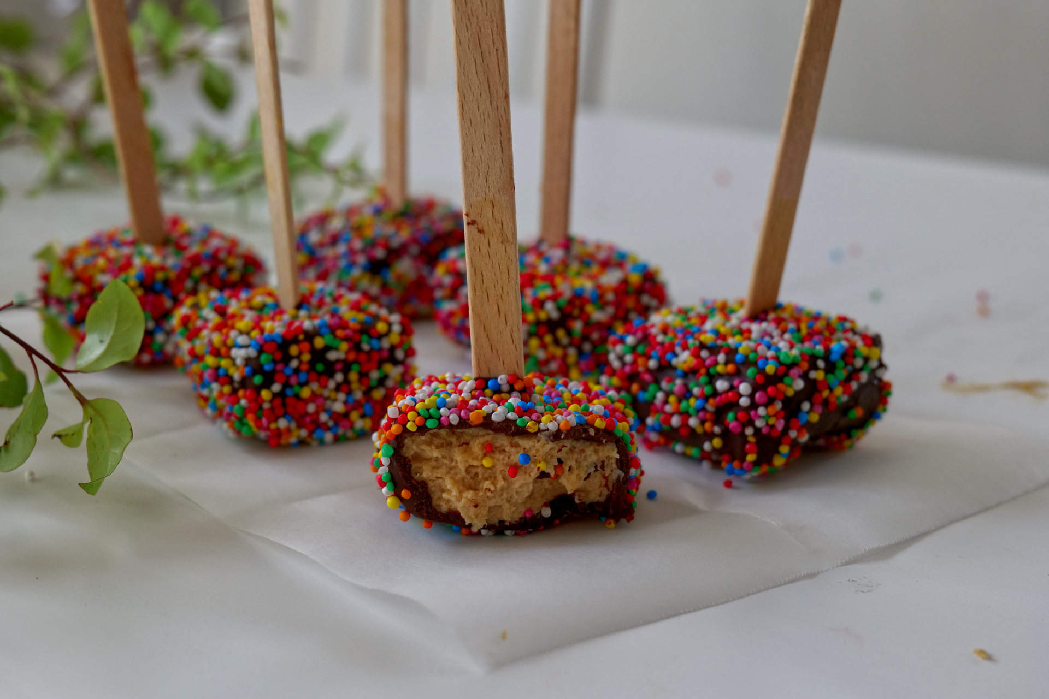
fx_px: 1573
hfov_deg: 36.9
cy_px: 350
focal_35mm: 54
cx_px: 524
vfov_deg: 25.1
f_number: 8
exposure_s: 1/60
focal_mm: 54
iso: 800
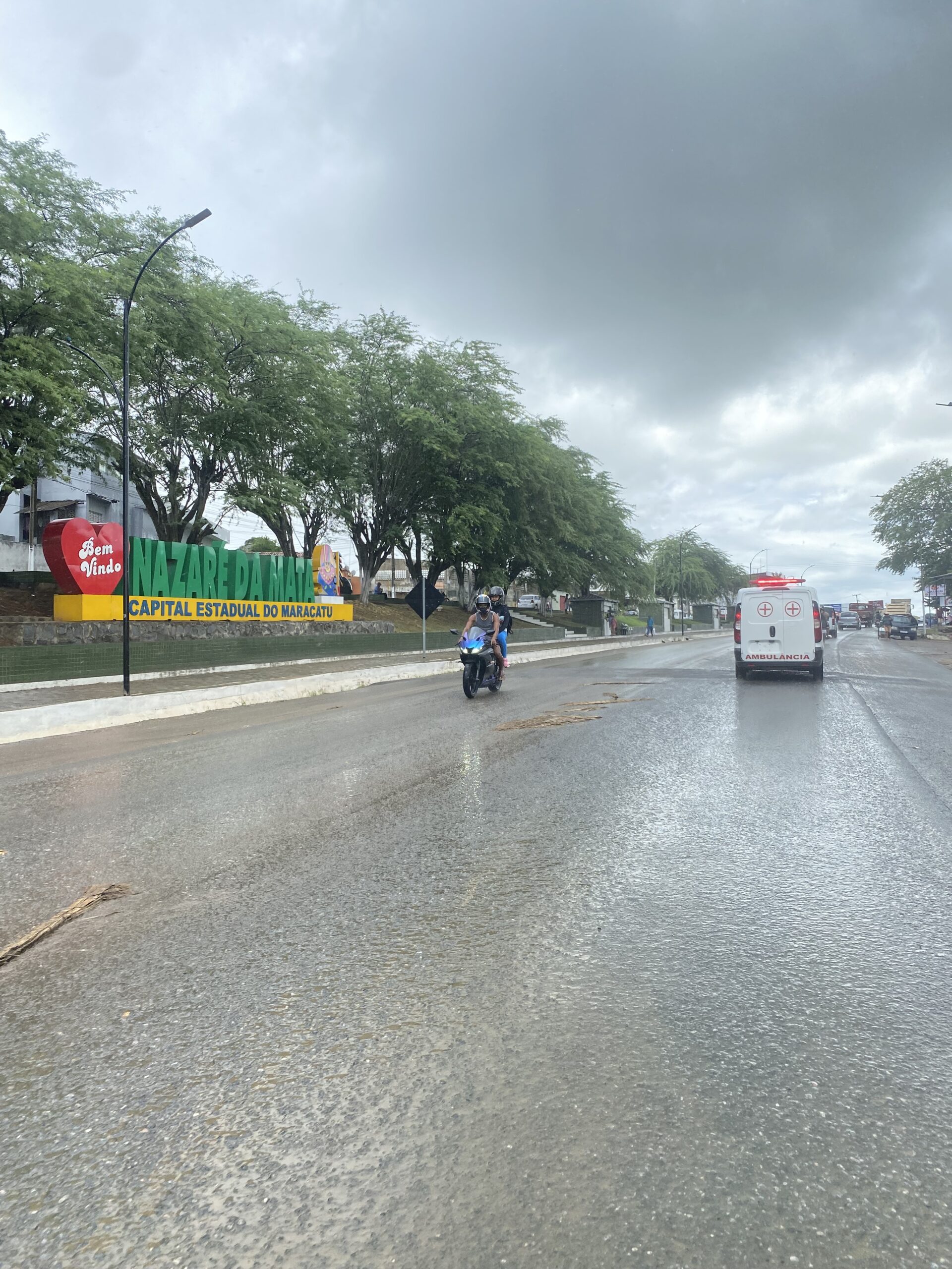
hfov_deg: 53.1
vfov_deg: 67.3
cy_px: 634
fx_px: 953
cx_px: 476
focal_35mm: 26
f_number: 1.8
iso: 32
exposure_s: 1/1330
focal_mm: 4.25
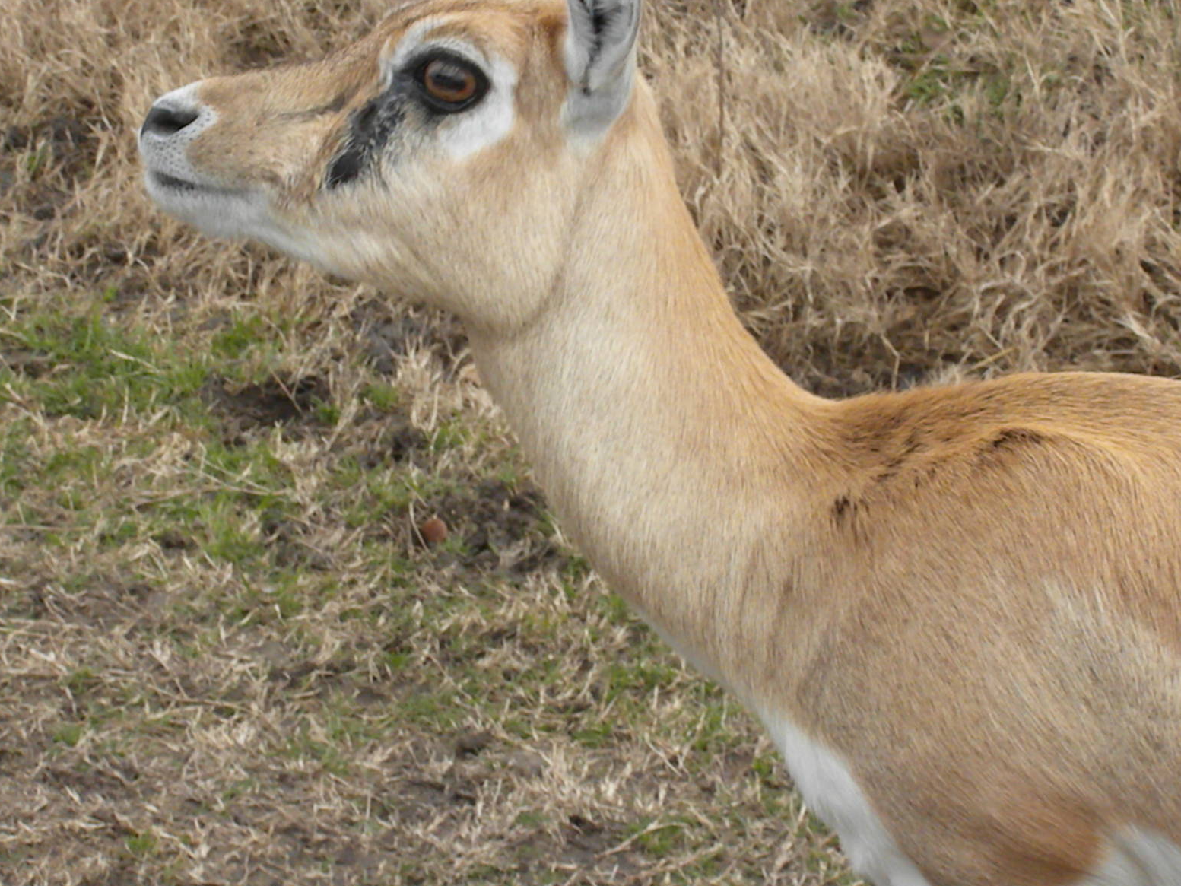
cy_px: 441
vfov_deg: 14.4
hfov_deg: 19.1
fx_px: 3514
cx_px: 574
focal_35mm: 103
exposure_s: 1/176
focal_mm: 17.7
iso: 640
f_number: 14
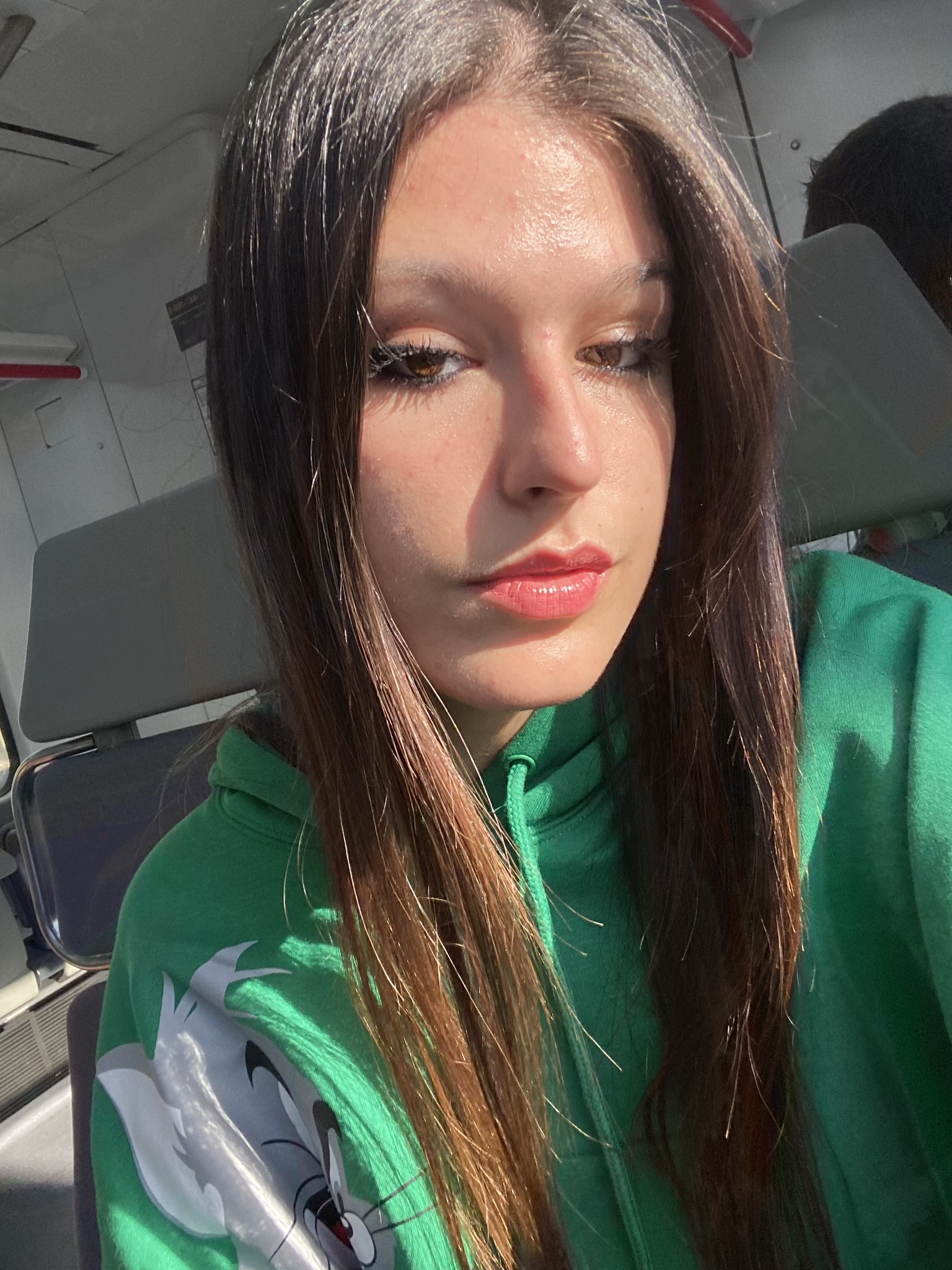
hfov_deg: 46.8
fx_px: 1100
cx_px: 476
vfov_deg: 60.0
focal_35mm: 30
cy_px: 635
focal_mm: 2.71
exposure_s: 1/149
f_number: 2.2
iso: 25
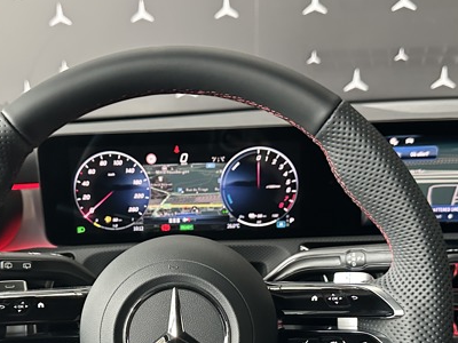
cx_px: 185
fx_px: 635
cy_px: 277
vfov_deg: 29.5
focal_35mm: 48
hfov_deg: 39.5
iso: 1000
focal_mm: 6.86
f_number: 1.78
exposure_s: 1/46
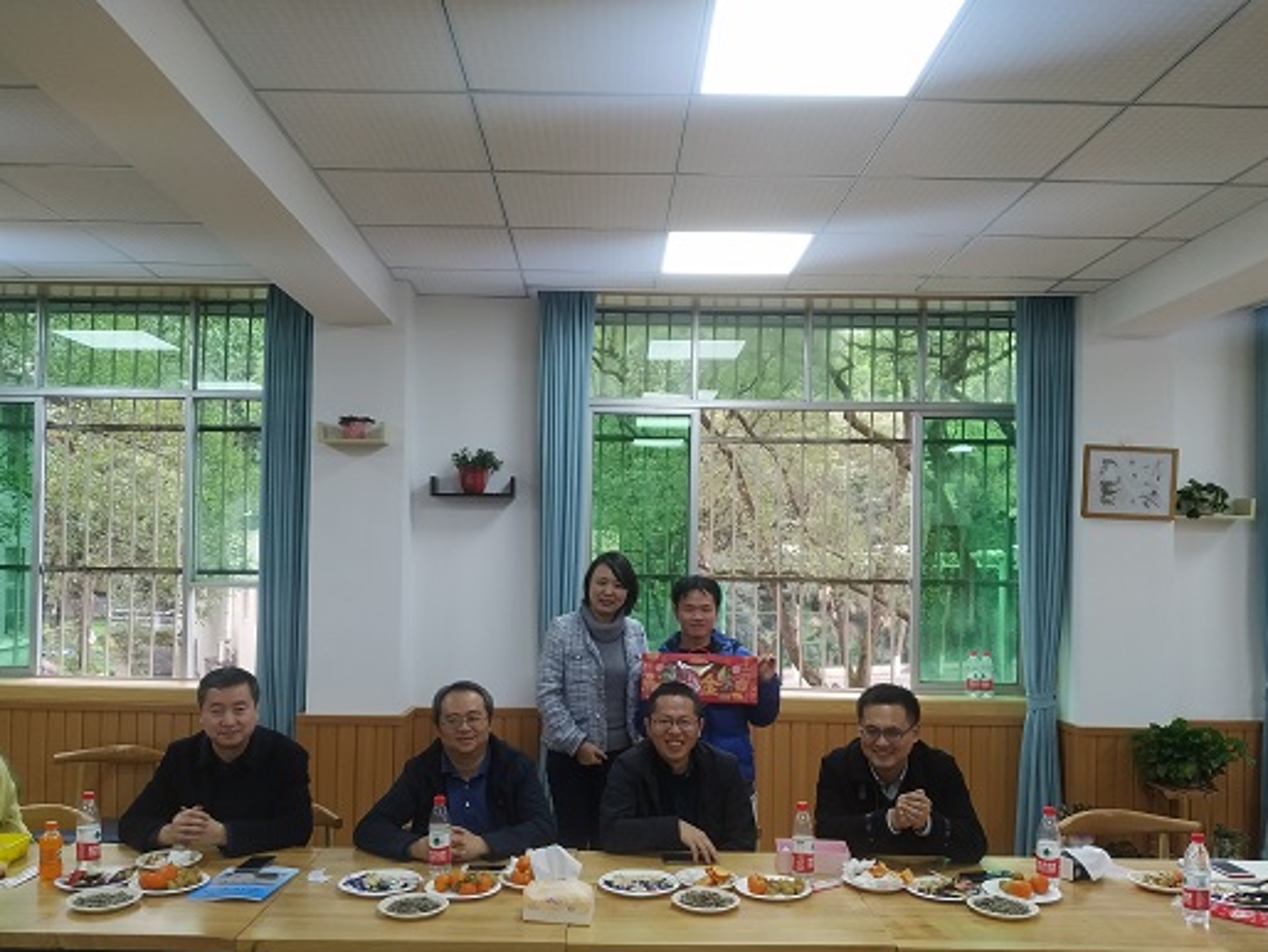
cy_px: 545
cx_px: 619
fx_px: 1026
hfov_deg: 63.4
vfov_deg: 49.6
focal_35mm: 28
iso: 320
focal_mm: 3.94
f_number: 1.9
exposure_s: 1/100
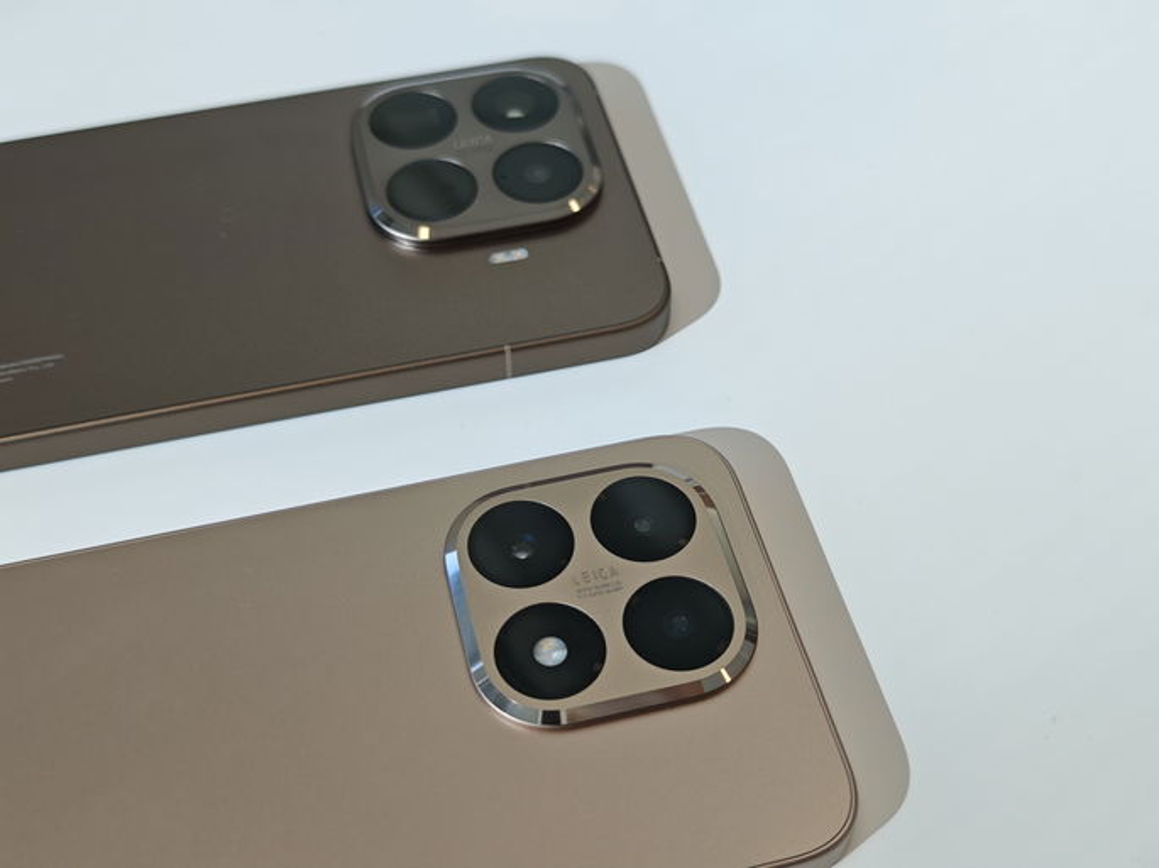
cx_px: 580
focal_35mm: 46
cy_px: 434
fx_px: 1539
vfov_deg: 31.5
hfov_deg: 41.3
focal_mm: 8.72
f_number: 1.63
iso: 50
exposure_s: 1/203
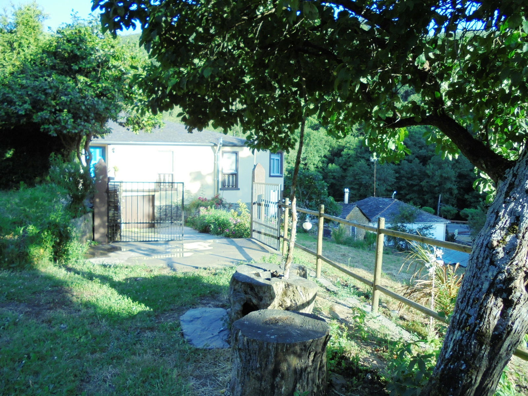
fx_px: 397
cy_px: 198
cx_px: 264
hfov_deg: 67.3
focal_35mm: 26
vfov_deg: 53.1
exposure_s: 1/160
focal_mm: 4.6
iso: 100
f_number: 3.5
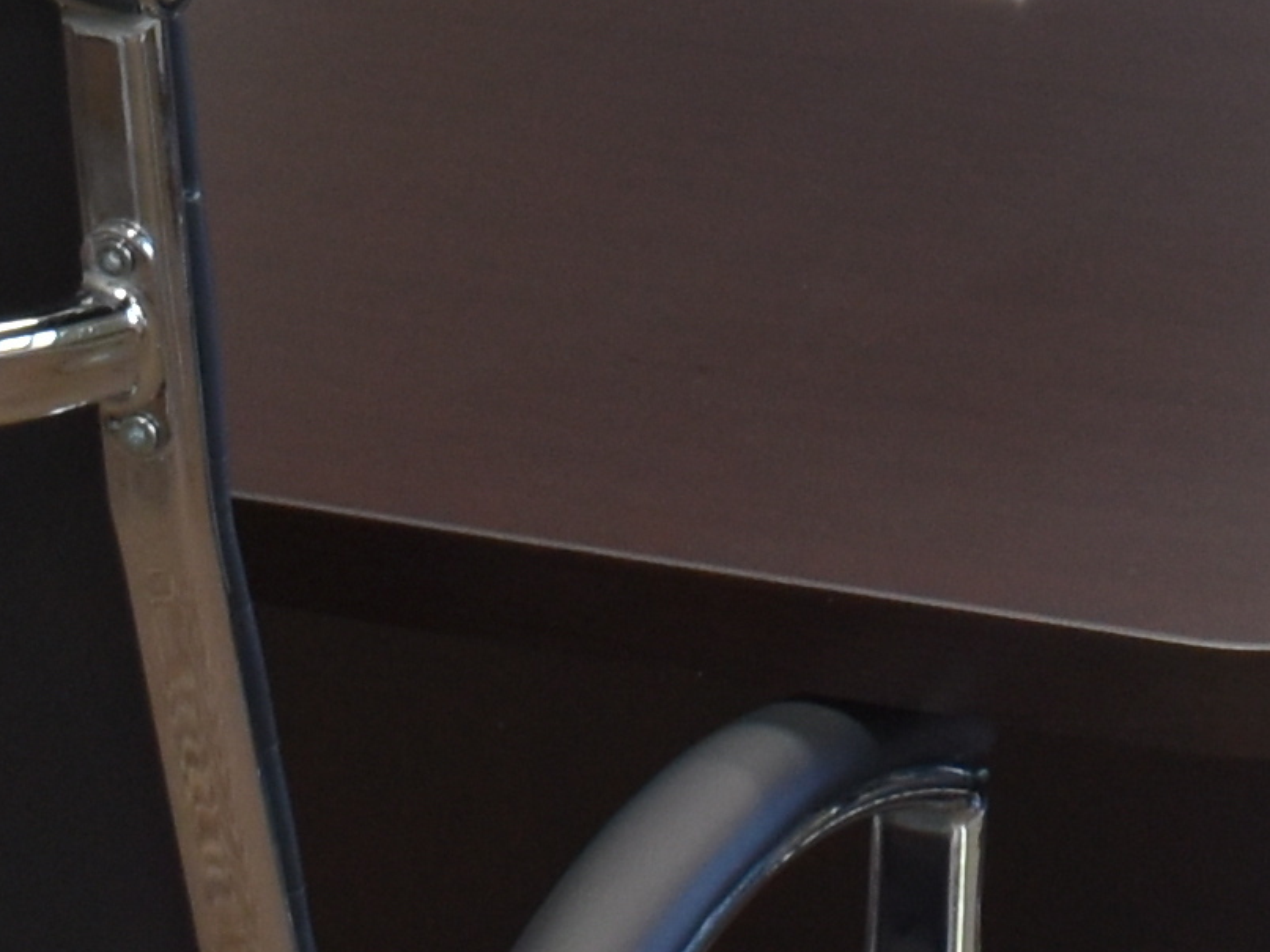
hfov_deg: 10.2
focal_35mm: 193
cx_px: 1084
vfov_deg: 7.0
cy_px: -1718
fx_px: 7080
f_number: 4.5
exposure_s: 1/80
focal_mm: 18
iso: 400
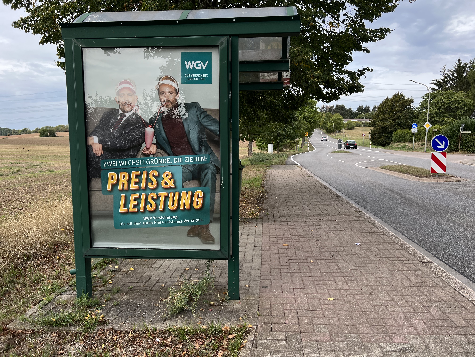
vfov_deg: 53.1
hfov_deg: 67.3
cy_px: 178
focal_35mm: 26
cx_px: 238
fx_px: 357
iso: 50
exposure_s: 1/1597
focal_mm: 5.7
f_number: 1.5
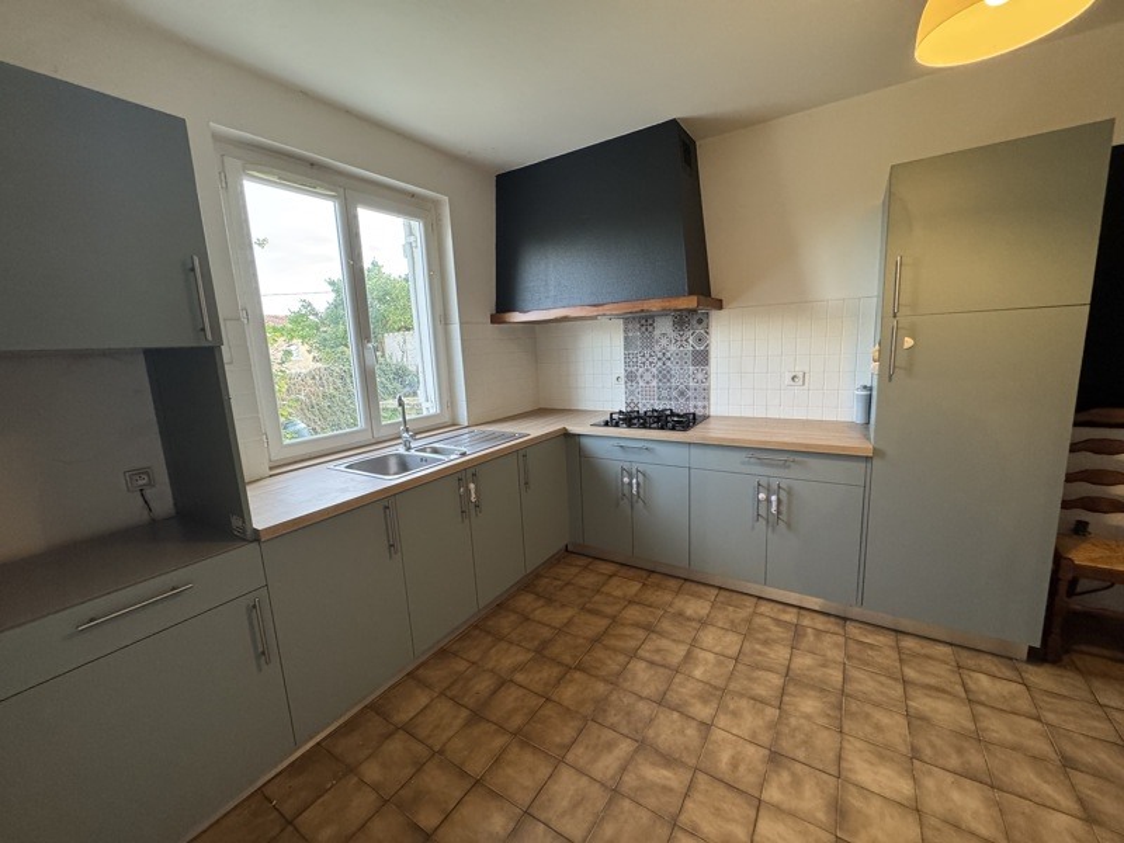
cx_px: 562
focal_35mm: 14
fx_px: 455
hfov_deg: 102.1
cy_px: 422
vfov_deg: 85.7
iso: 320
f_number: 2.2
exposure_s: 1/72
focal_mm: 2.22
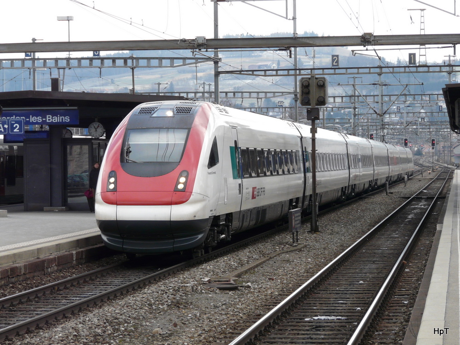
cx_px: 230
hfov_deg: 15.3
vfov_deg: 11.5
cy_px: 172
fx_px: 1714
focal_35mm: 129
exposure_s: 1/250
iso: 160
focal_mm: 21.1
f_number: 4
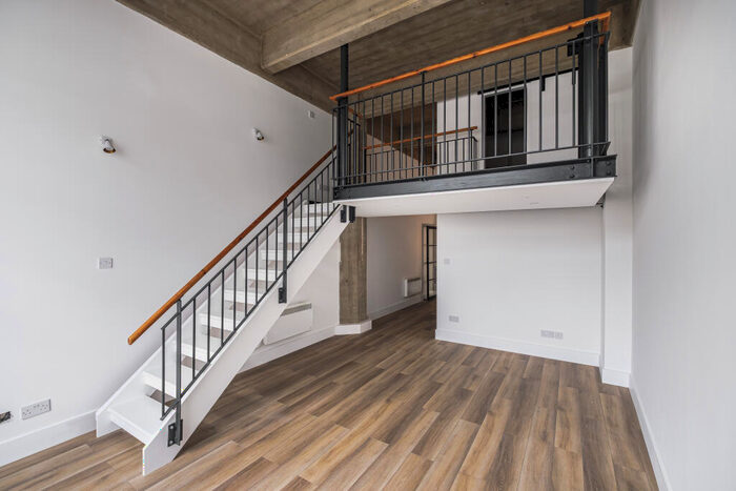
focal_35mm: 15
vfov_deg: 77.4
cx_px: 368
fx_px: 307
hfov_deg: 100.4
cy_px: 246
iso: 400
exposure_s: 1/20
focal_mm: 10
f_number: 5.6
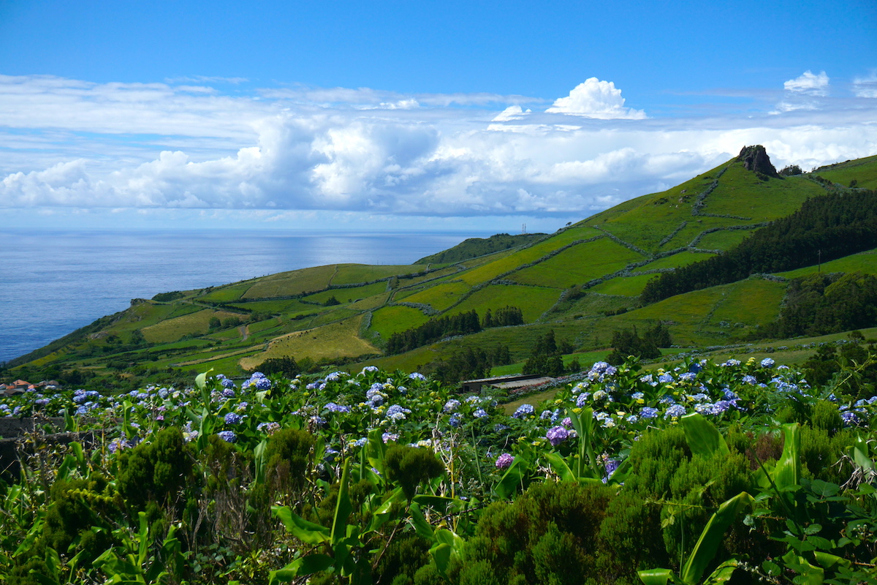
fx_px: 1023
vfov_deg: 31.9
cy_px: 292
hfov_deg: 46.4
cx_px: 438
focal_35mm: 42
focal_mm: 28
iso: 160
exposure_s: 1/1600
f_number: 6.3
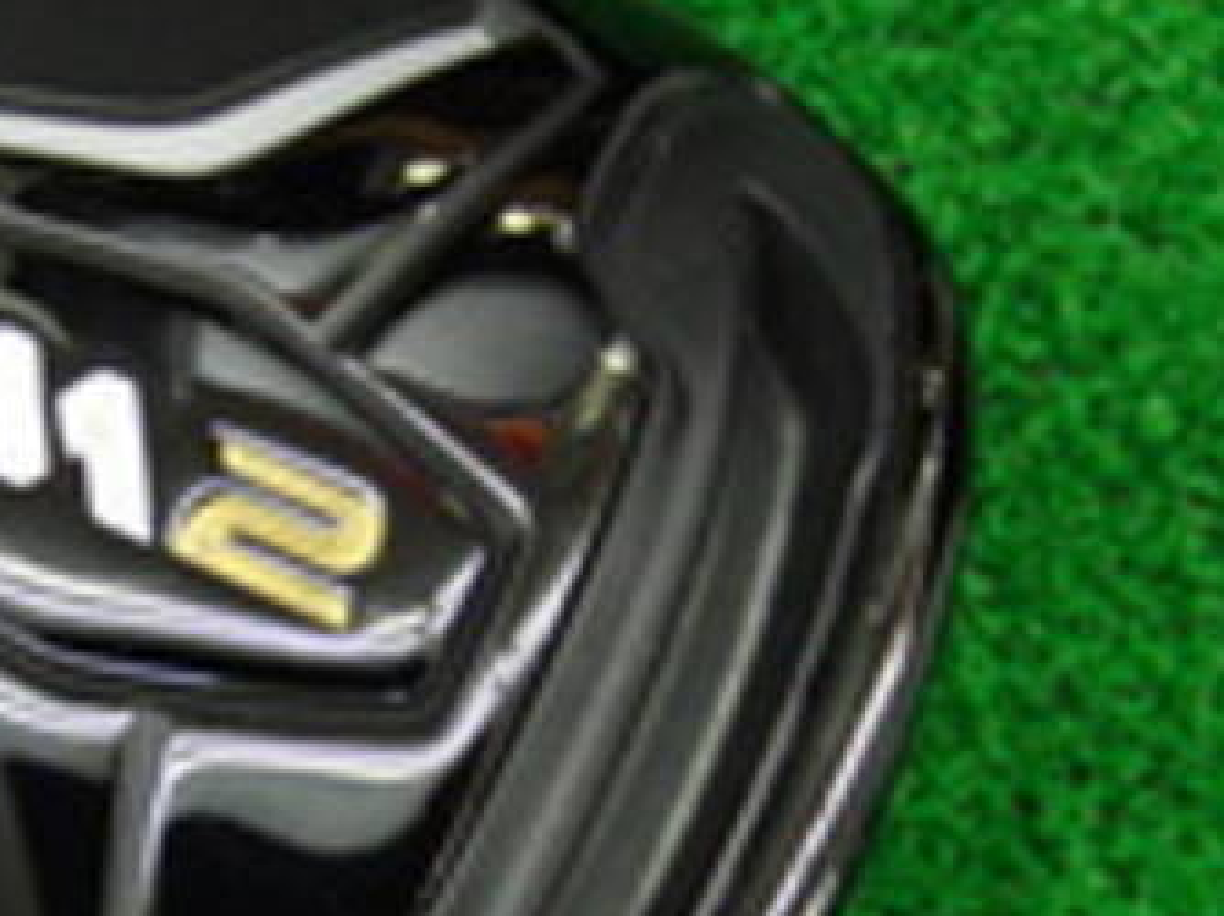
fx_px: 2509
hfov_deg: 26.9
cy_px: 663
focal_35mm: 71
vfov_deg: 20.6
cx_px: 249
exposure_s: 1/40
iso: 400
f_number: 3.6
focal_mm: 6.42
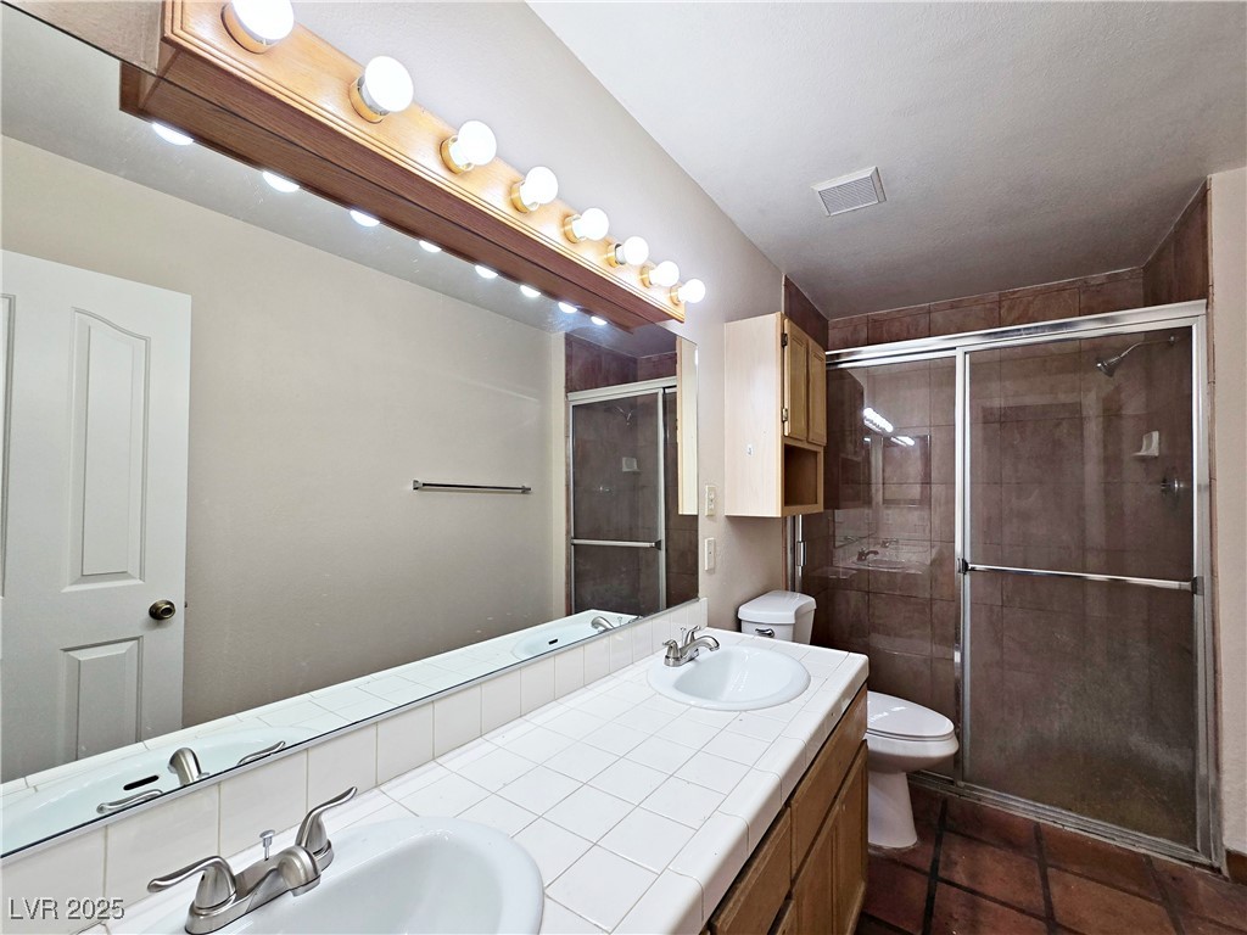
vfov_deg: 89.9
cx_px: 624
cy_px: 468
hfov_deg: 106.2
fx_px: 468
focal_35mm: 13
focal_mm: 2.2
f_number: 2.2
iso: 64
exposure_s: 1/120
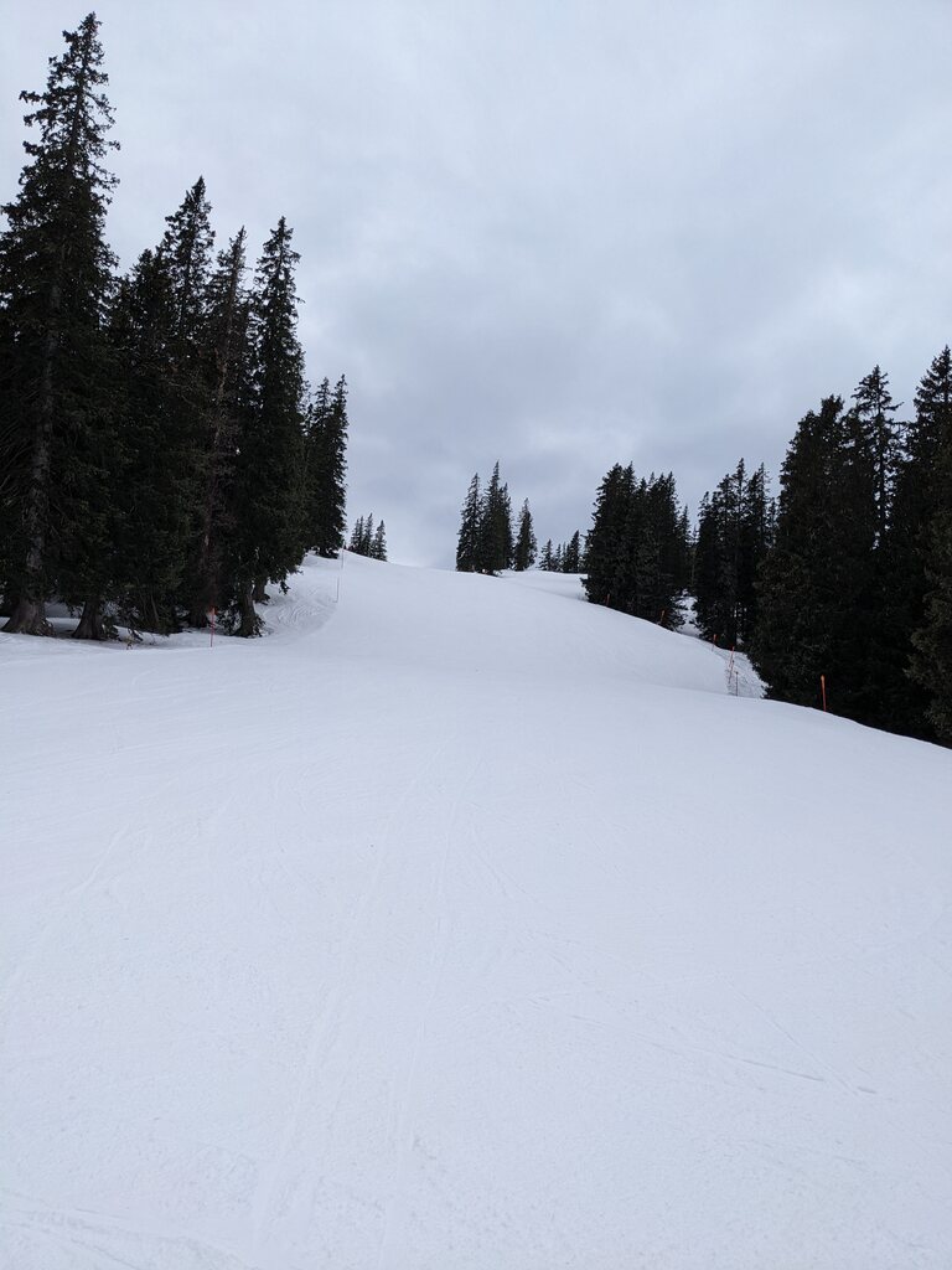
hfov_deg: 51.4
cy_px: 635
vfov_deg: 65.3
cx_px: 476
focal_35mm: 27
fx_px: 990
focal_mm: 4.38
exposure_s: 1/1799
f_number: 1.73
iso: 64
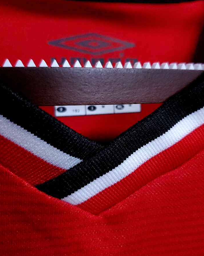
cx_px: 111
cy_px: 133
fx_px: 234
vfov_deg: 57.2
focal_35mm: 31
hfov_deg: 47.1
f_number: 1.5
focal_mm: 4.3
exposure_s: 1/60
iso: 640
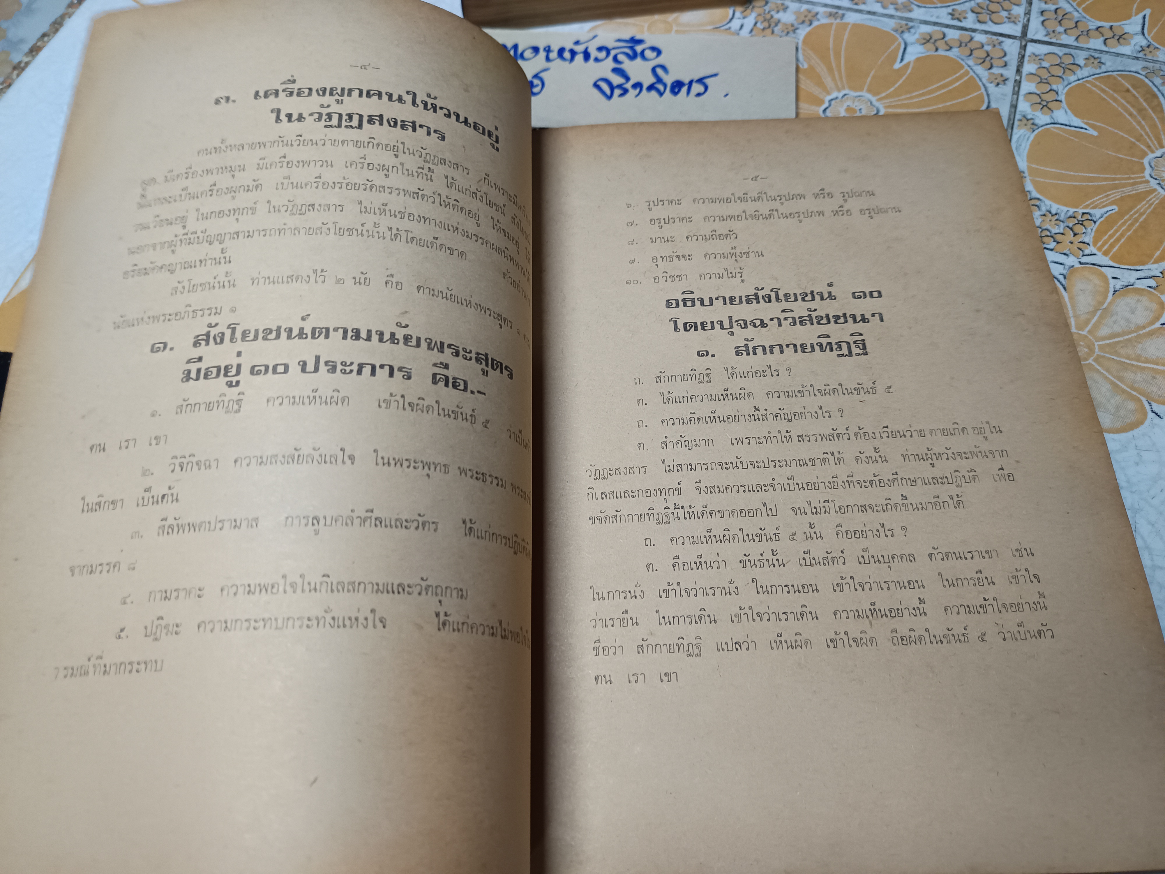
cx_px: 582
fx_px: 808
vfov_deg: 56.8
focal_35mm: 24
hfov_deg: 71.6
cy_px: 437
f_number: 1.7
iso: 994
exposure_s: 1/33.3
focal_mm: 5.31
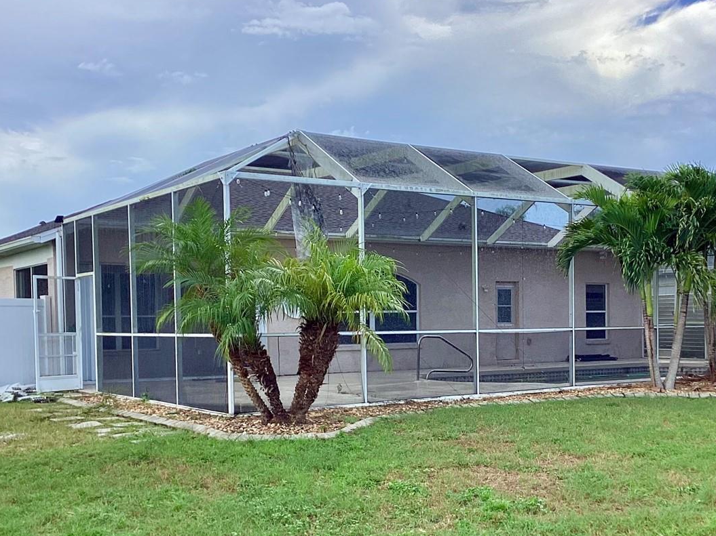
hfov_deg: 40.4
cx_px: 400
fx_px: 972
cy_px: 354
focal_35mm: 47
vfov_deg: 30.7
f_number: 2.4
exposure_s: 1/684
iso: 25
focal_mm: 3.3
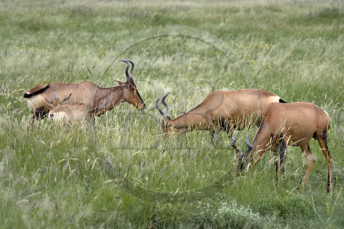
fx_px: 2675
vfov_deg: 4.9
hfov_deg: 7.4
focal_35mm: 280
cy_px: 114
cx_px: 172
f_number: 8
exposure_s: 1/640
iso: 400
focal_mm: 280
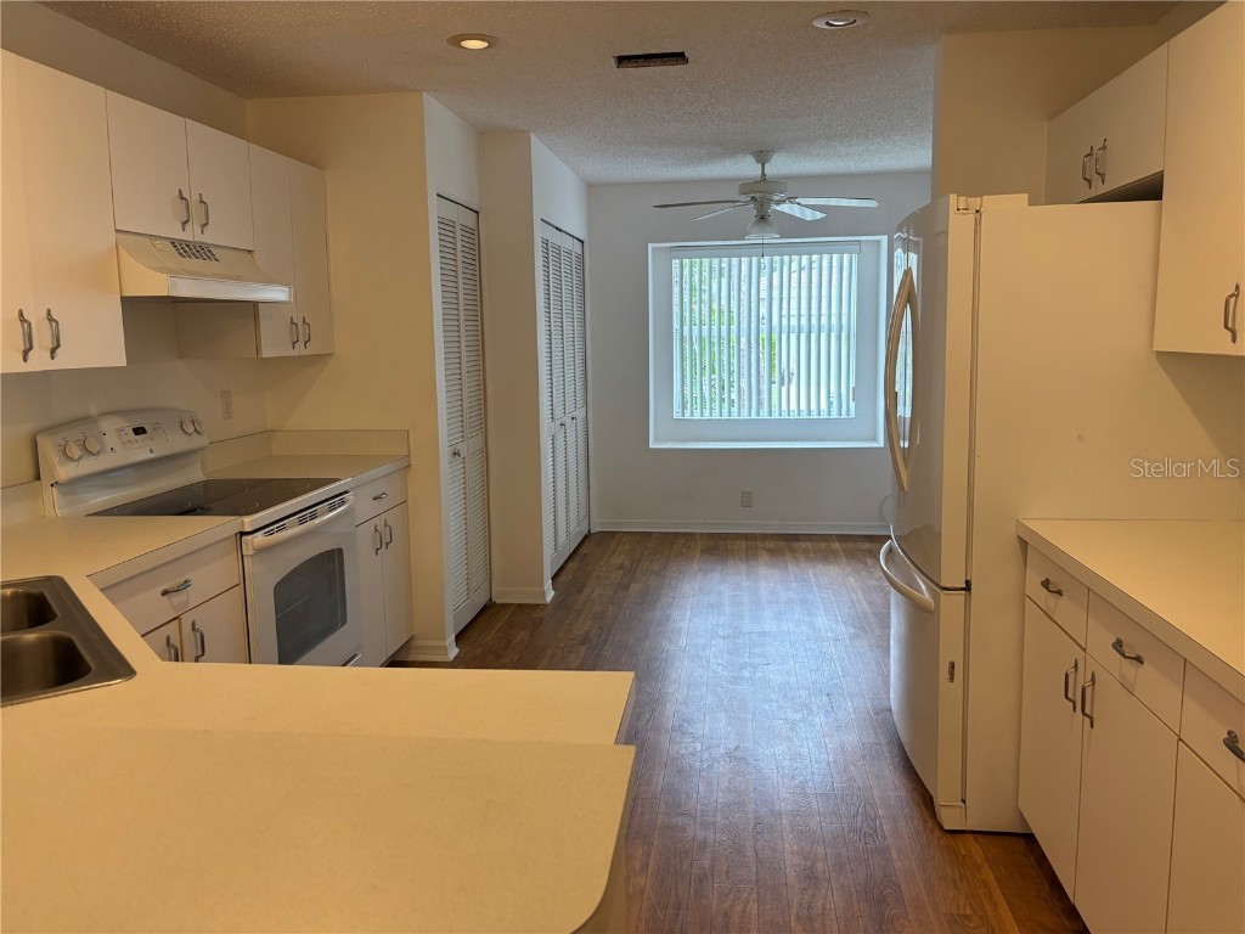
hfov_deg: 67.3
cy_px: 467
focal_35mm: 26
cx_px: 622
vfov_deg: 53.1
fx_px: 935
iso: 125
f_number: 1.6
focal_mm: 5.96
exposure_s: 1/120
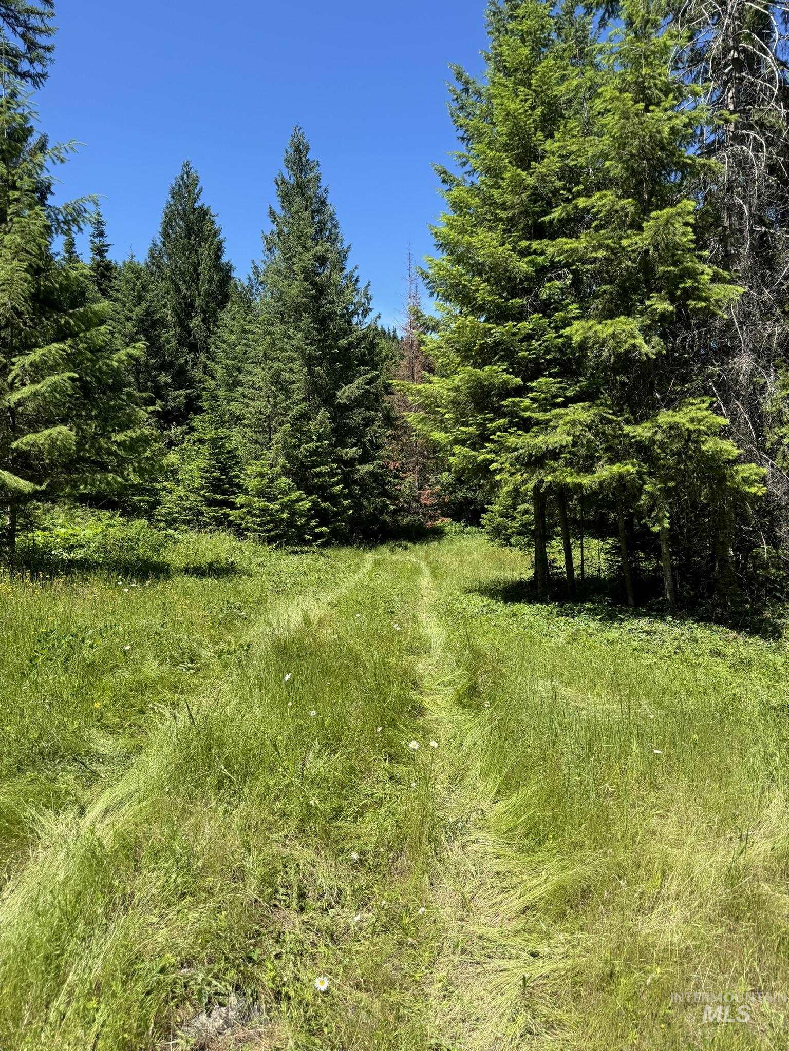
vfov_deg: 71.6
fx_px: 729
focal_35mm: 24
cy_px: 526
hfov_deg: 56.8
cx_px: 394
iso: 80
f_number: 1.78
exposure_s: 1/2415
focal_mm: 6.76
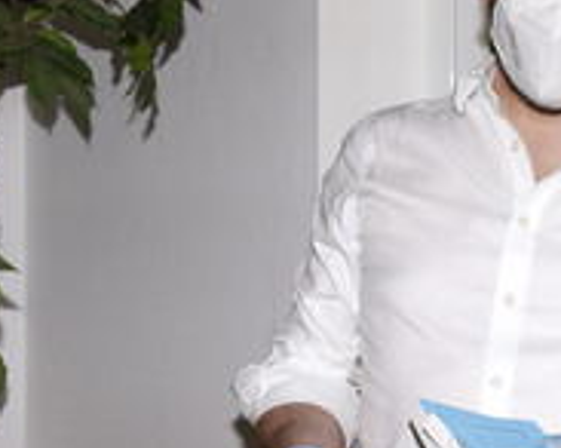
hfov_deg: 16.9
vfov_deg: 13.9
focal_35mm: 111
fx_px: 1841
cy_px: 236
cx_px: 572
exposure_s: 1/60
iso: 640
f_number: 6.3
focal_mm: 48
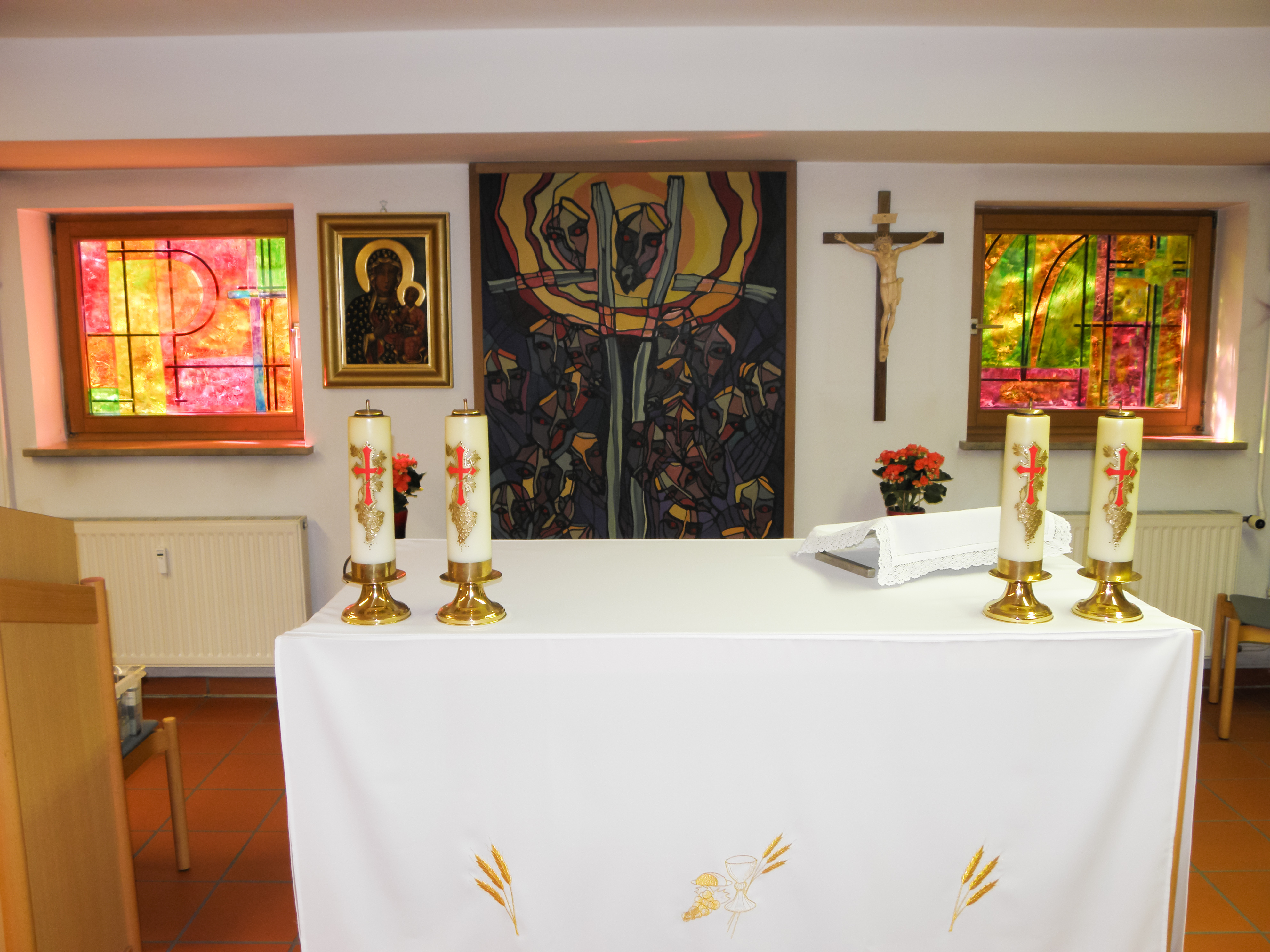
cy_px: 476
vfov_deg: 48.2
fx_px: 1064
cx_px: 635
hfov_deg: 61.7
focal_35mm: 29
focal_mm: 5.34
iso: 100
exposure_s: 1/30
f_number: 2.9
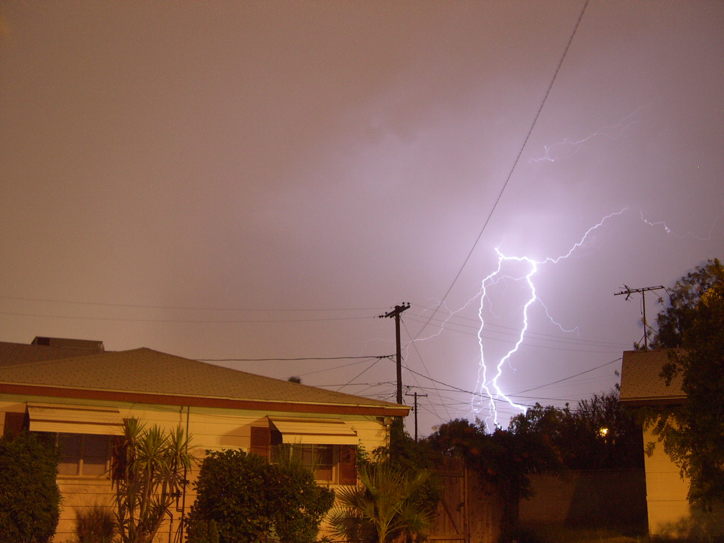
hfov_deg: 49.0
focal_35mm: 38
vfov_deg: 37.7
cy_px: 272
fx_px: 795
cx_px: 362
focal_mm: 8
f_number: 2.8
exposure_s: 8
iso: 100
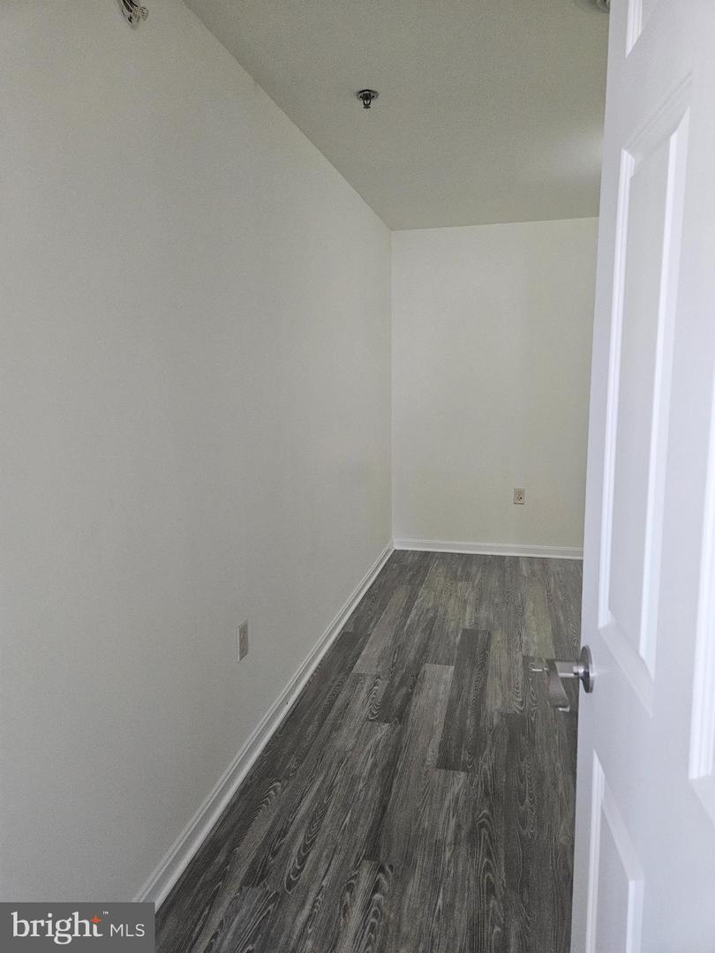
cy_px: 476
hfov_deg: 58.9
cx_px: 358
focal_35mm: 23
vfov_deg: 73.9
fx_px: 633
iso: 500
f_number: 1.8
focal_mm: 5.4
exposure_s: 1/120
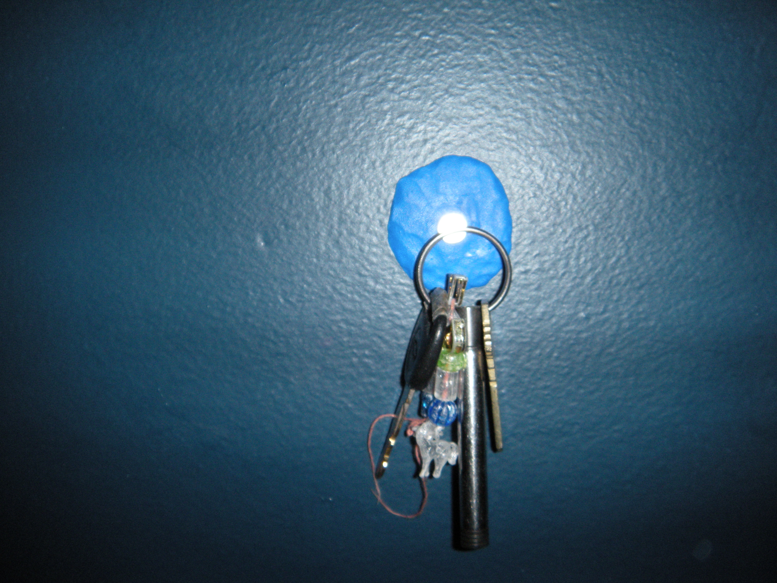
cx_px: 388
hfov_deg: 52.6
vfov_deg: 40.7
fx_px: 786
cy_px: 292
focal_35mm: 35
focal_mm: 5.9
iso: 200
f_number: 3.8
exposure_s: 1/60
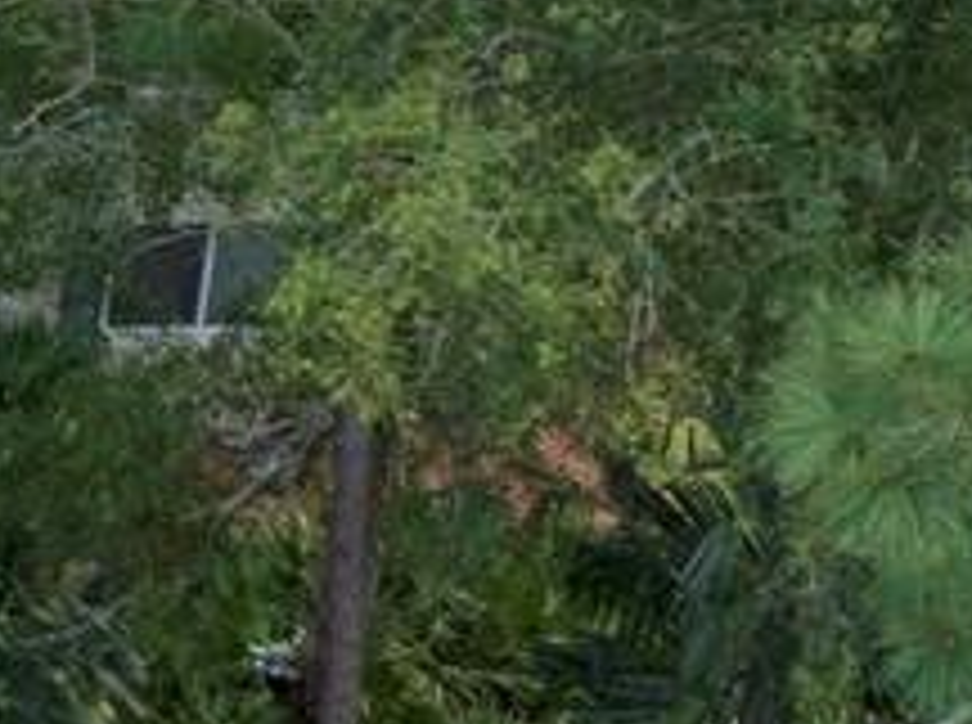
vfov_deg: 12.7
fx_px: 3194
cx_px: -846
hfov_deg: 14.8
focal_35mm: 114
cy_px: -94
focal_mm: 12.29
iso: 270
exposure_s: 1/2500
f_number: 2.8
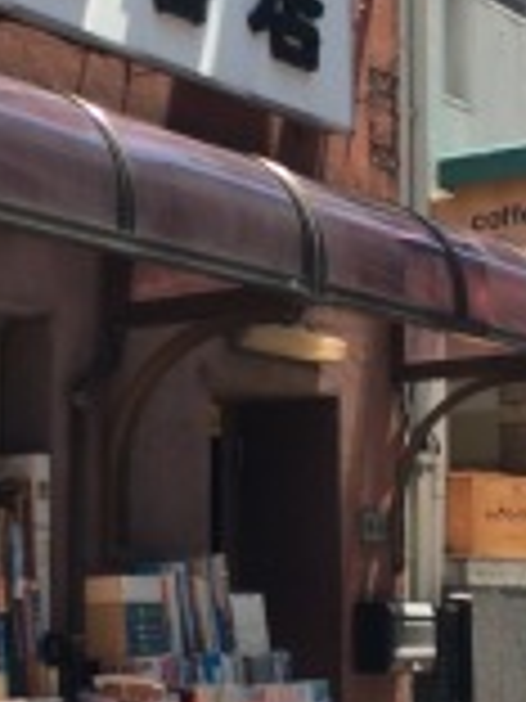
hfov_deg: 15.4
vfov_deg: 21.1
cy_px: 423
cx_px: -65
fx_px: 1884
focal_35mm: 93
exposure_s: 1/720
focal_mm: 4.15
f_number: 2.2
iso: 32
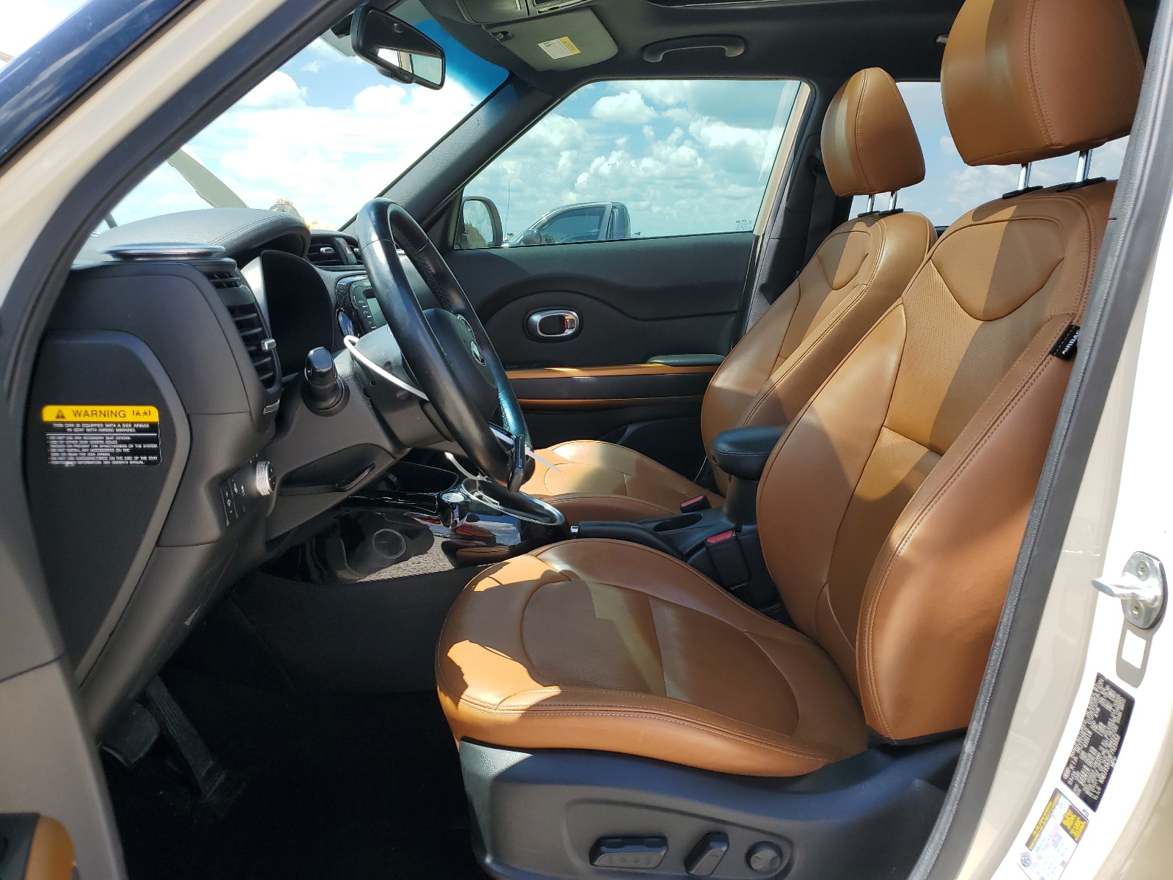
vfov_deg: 53.1
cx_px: 586
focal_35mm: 26
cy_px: 440
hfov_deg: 67.3
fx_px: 881
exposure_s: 1/1000
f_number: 1.5
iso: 50
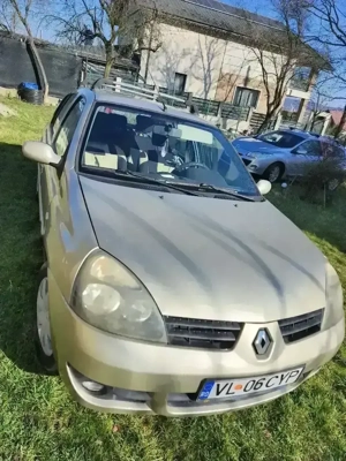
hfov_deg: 58.9
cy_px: 230
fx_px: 307
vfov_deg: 73.9
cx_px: 173
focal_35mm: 23
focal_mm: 5.54
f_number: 1.8
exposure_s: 1/1429
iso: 25
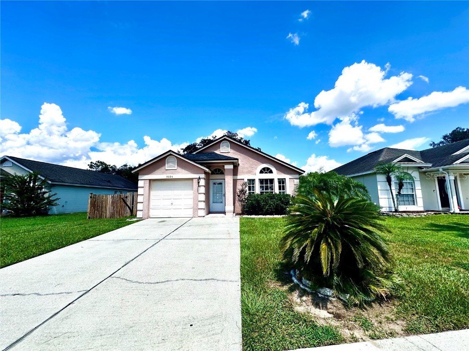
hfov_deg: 102.1
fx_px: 190
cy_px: 176
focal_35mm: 14
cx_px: 234
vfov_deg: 85.7
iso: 50
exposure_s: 1/2353
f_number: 2.2
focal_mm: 2.22
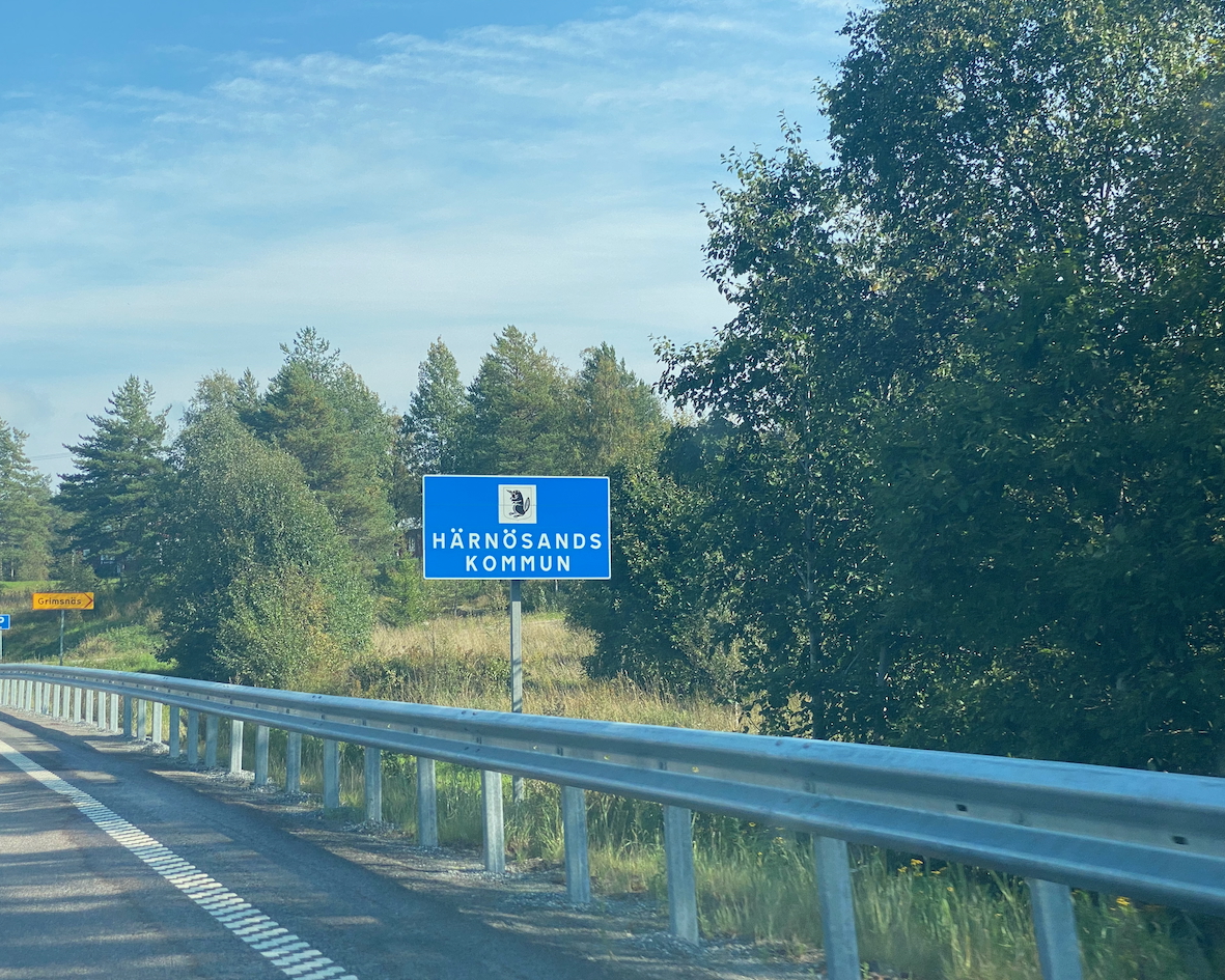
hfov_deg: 34.1
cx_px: 604
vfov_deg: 27.6
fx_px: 1994
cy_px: 483
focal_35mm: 55
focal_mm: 6
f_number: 2
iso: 20
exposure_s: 1/872
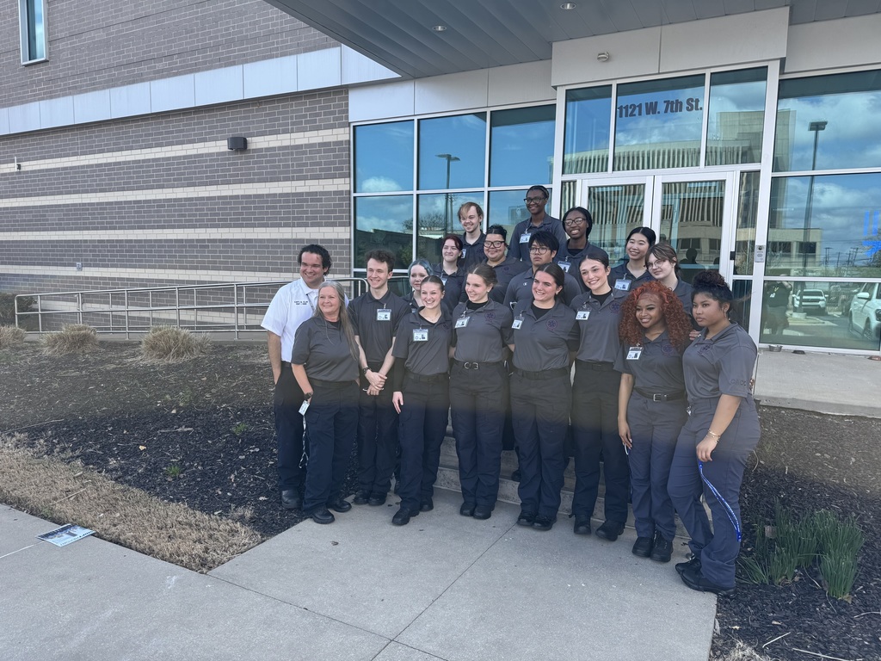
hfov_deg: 71.6
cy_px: 330
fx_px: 611
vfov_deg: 56.8
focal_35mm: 24
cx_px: 440
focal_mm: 6.76
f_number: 1.78
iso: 80
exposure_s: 1/1122
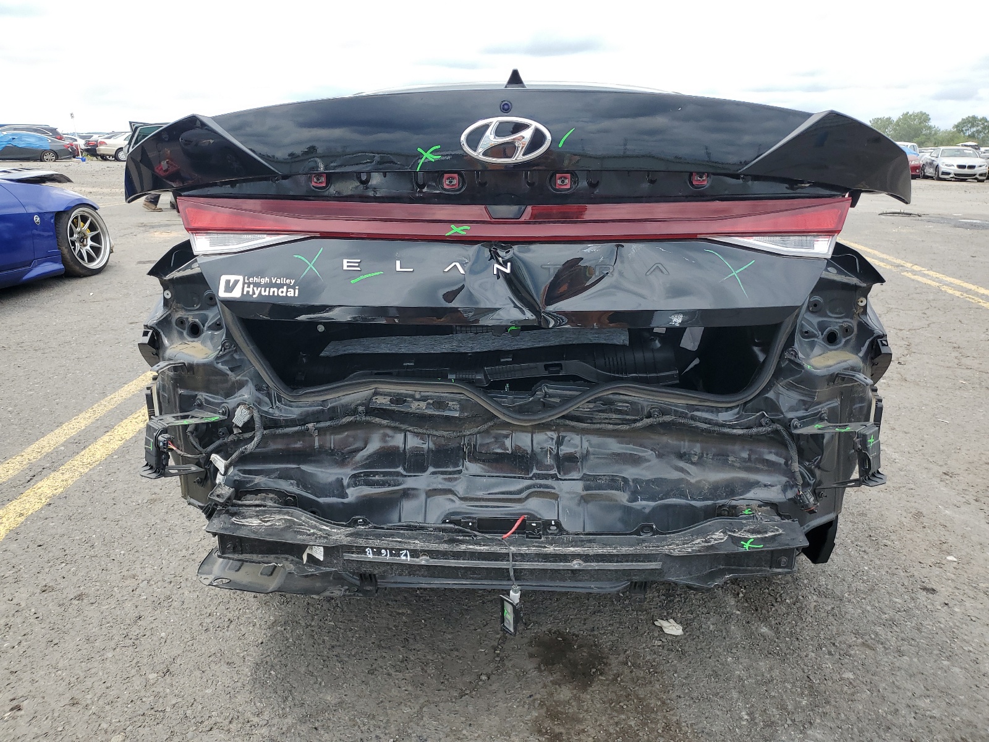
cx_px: 494
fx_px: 743
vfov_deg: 53.1
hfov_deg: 67.3
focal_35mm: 26
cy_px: 371
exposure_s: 1/1667
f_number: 1.5
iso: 50
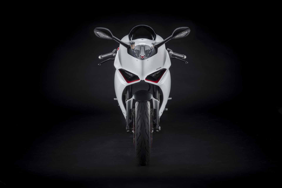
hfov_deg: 19.5
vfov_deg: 13.0
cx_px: 141
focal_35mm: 105
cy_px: 94
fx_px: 822
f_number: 11
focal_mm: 105
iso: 100
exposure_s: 1/160
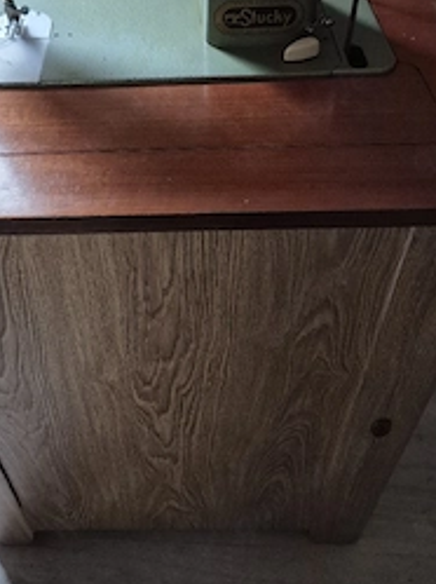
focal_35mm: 37
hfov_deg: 38.4
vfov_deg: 48.3
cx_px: 171
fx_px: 623
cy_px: 145
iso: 1000
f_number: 1.8
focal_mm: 5.4
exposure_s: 1/100
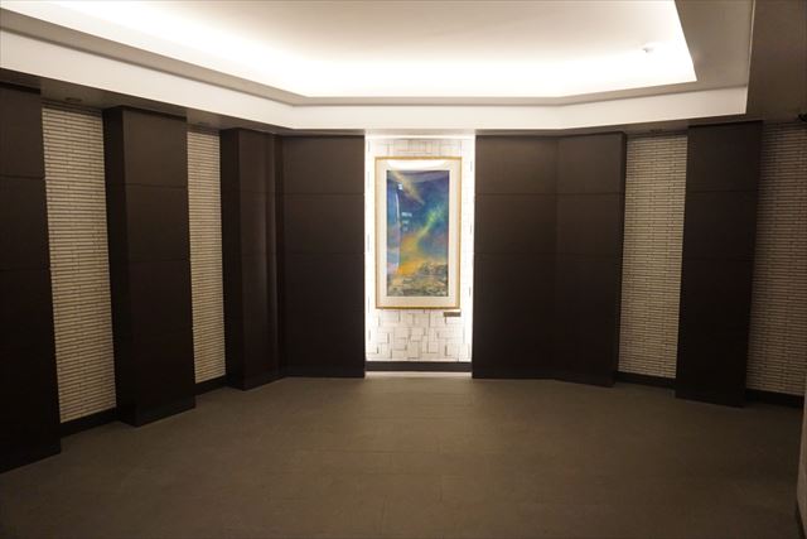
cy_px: 270
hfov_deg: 73.7
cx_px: 404
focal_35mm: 24
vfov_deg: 53.2
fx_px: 538
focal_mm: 16
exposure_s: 1/125
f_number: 3.5
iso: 3200
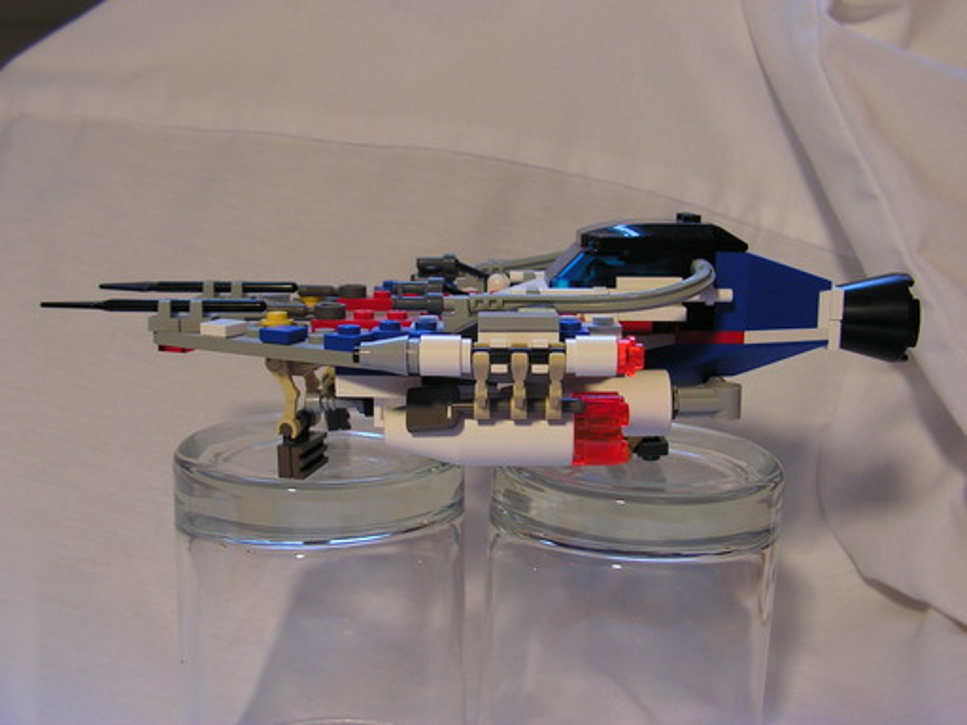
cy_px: 362
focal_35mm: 36
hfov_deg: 51.4
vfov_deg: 39.7
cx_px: 484
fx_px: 1006
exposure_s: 1/40
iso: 100
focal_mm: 6
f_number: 3.2
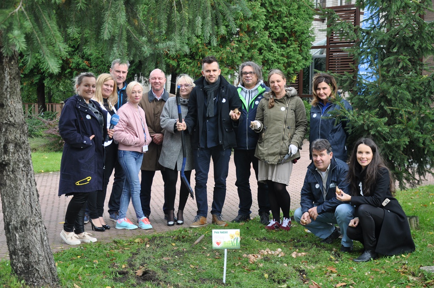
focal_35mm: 57
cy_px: 144
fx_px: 686
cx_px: 217
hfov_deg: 35.1
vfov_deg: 23.7
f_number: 5.6
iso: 250
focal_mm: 38
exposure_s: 1/125
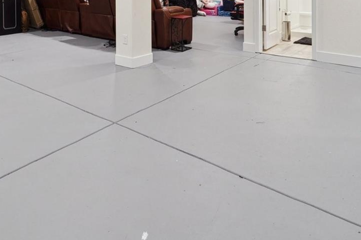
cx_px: 132
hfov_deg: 59.4
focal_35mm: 31
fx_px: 311
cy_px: -19
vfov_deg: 36.3
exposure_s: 1/4
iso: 400
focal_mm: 14
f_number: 11
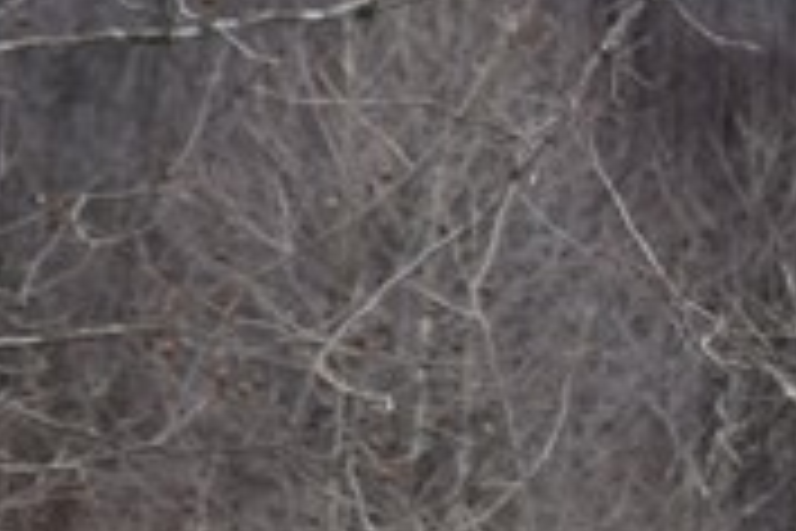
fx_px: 8534
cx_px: 1241
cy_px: 1174
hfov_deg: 5.3
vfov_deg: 3.5
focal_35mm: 386
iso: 280
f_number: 8
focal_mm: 42
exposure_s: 1/250
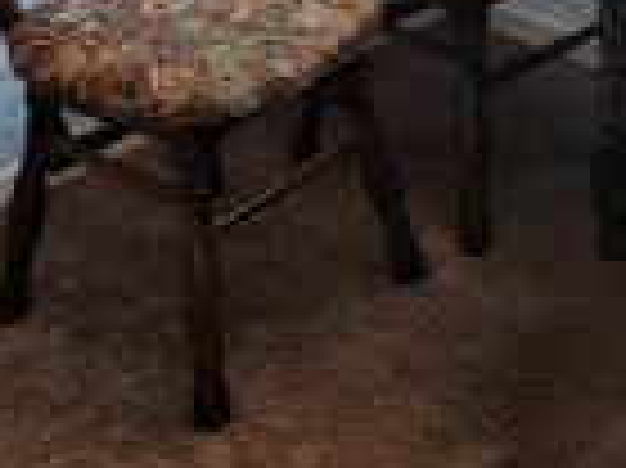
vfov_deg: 14.3
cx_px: 482
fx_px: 1735
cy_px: -243
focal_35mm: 96
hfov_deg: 20.3
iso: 80
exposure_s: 1/50
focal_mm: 1.82
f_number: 2
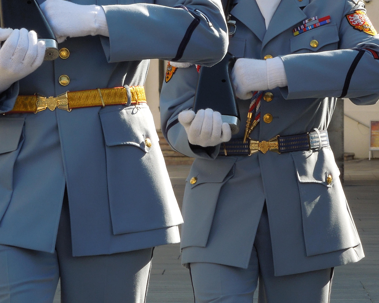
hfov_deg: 7.0
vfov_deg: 5.6
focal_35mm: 274
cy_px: 95
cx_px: 67
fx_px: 3073
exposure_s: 1/200
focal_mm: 24.2
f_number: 4.9
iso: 100
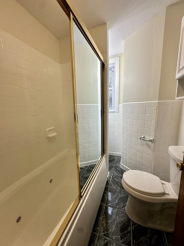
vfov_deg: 102.1
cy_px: 123
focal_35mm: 14
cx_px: 92
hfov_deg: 85.7
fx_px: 99
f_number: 2.2
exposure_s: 1/120
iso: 64
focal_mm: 2.22
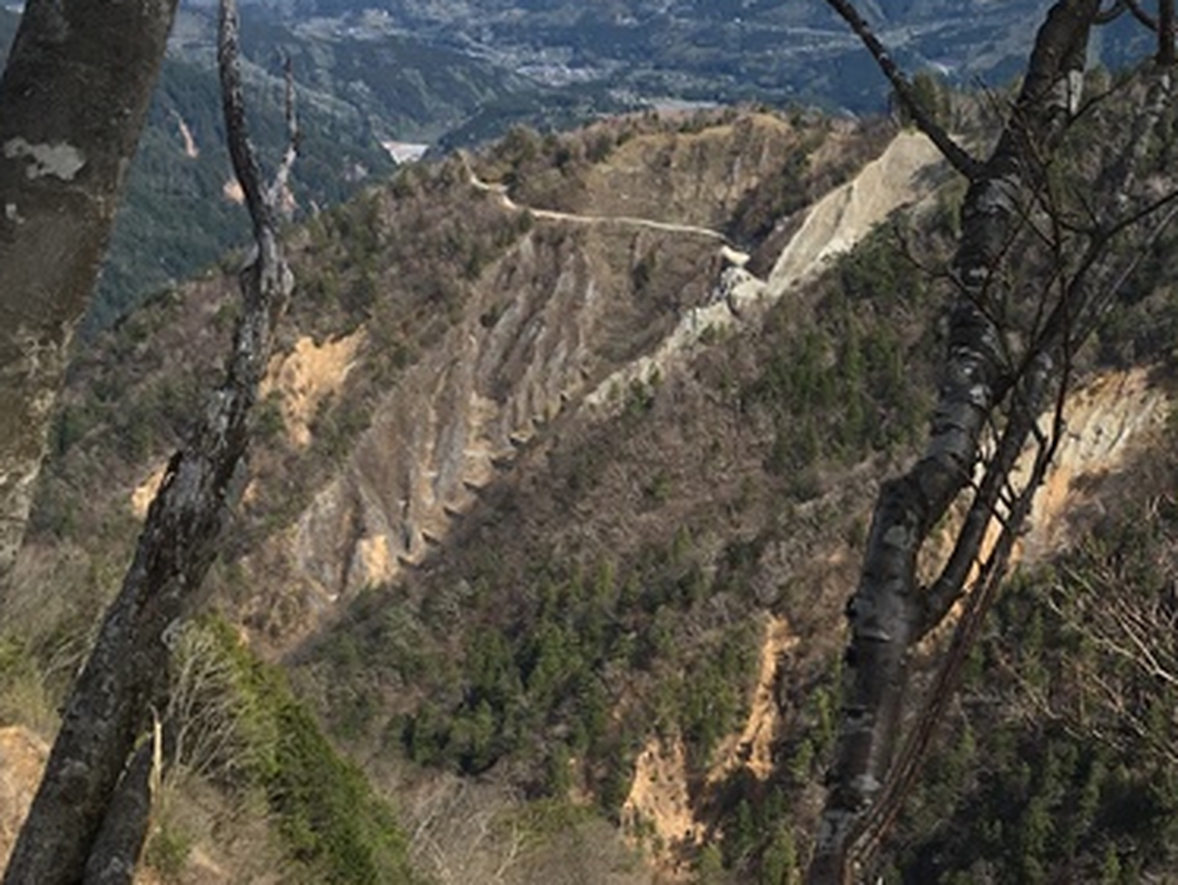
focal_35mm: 62
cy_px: 350
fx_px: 2111
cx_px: 973
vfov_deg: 23.6
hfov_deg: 30.3
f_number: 2.2
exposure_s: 1/1282
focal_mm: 4.15
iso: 25
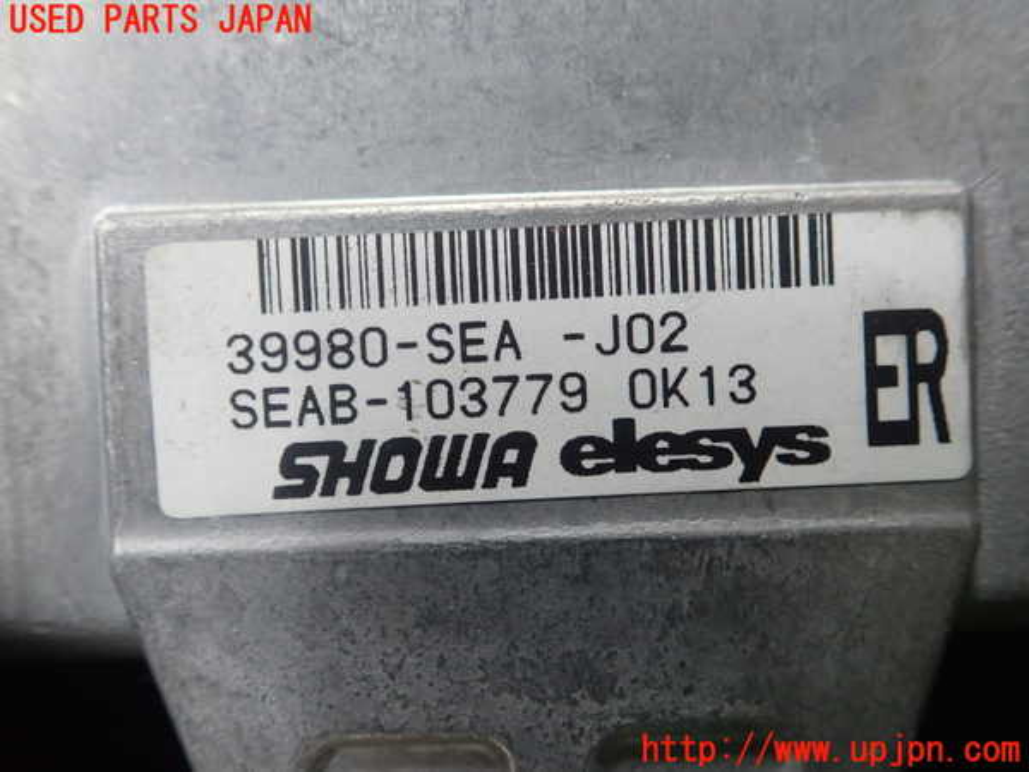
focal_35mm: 30
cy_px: 386
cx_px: 514
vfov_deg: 46.8
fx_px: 892
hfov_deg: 60.0
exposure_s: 1/125
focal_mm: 5.5
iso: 320
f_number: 2.3
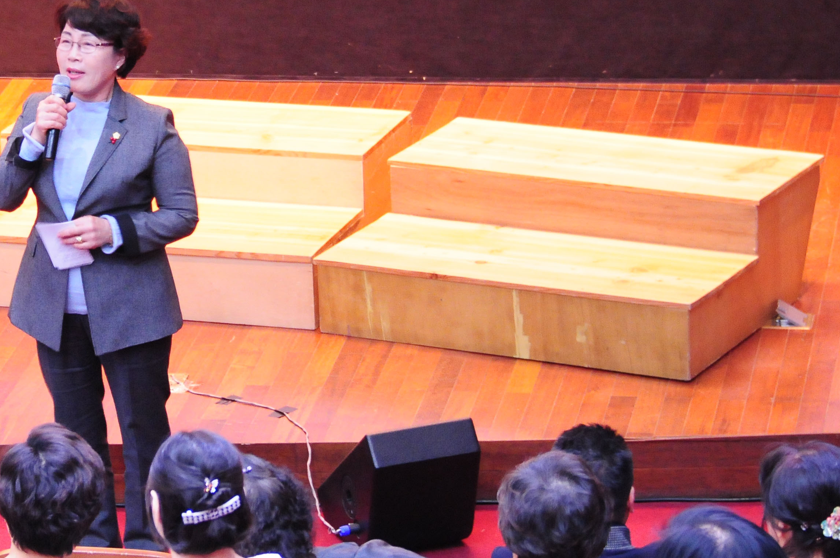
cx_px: 103
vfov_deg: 6.8
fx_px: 4708
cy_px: 158
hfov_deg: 10.2
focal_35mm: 202
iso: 1600
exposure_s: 1/13
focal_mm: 72
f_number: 5
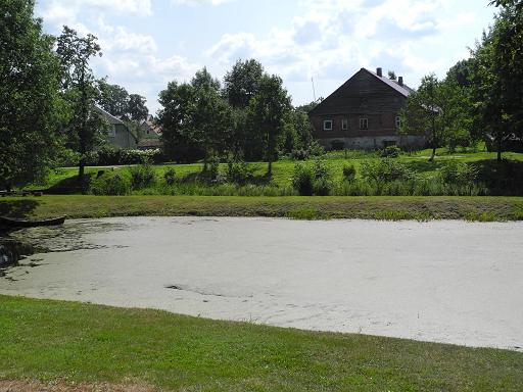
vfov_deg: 29.1
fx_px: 755
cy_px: 196
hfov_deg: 38.2
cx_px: 262
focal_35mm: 50
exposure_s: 1/1000
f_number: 4.5
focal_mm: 10.7
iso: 100
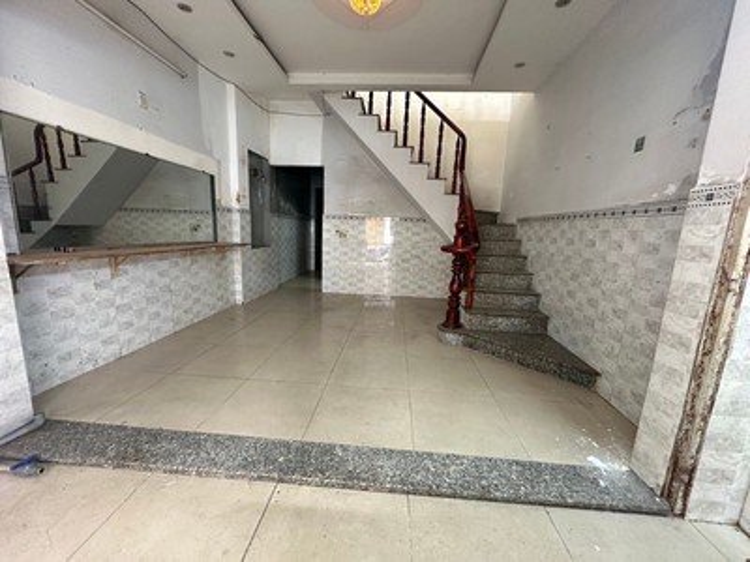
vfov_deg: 85.7
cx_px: 375
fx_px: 303
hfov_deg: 102.1
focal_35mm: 14
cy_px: 281
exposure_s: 1/50
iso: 320
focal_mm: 2.22
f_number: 2.2
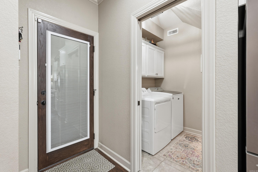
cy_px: 86
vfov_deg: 73.8
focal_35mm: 16
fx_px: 115
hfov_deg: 96.7
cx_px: 129
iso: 250
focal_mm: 16
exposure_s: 1/13
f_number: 9
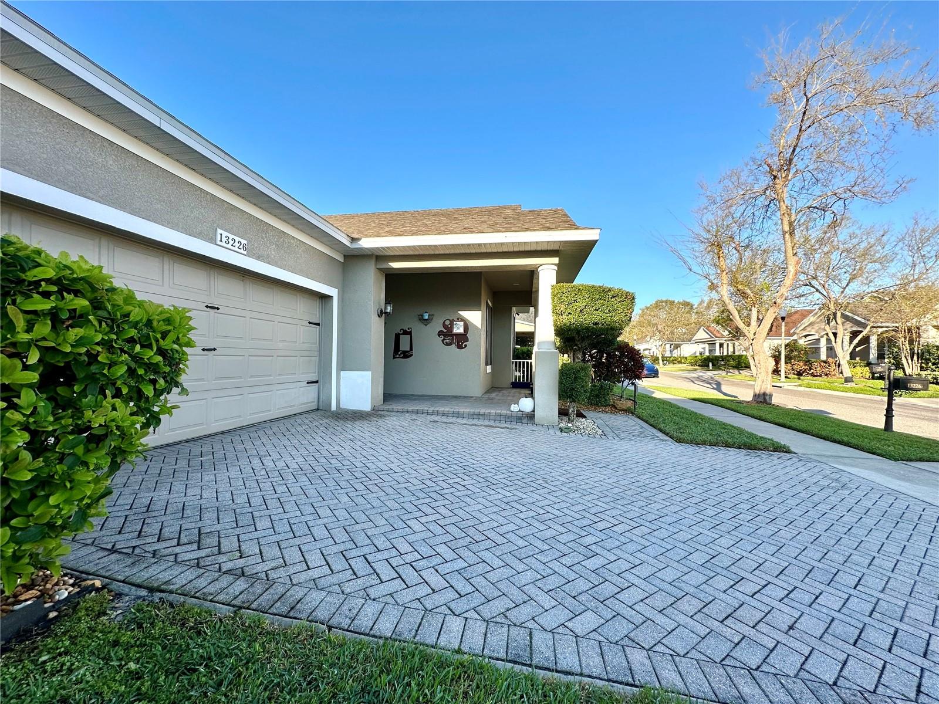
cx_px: 470
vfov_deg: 85.7
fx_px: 380
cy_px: 352
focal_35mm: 14
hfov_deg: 102.1
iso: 40
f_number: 2.2
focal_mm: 2.22
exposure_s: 1/622
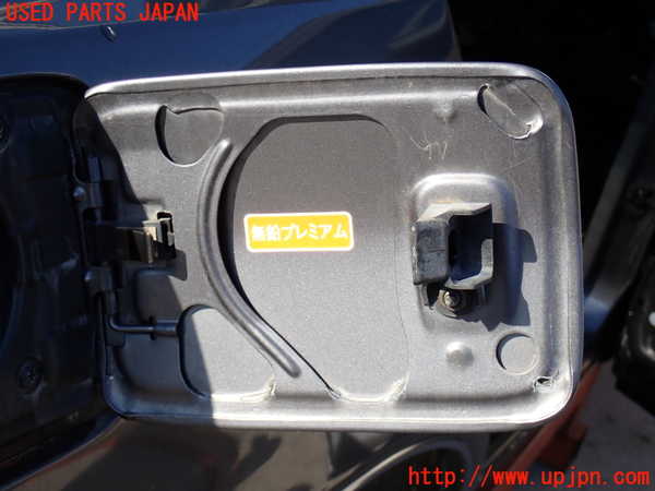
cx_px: 328
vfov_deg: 25.2
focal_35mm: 58
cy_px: 246
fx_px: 1097
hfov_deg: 33.2
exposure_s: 1/200
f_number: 5
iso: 100
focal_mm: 10.35
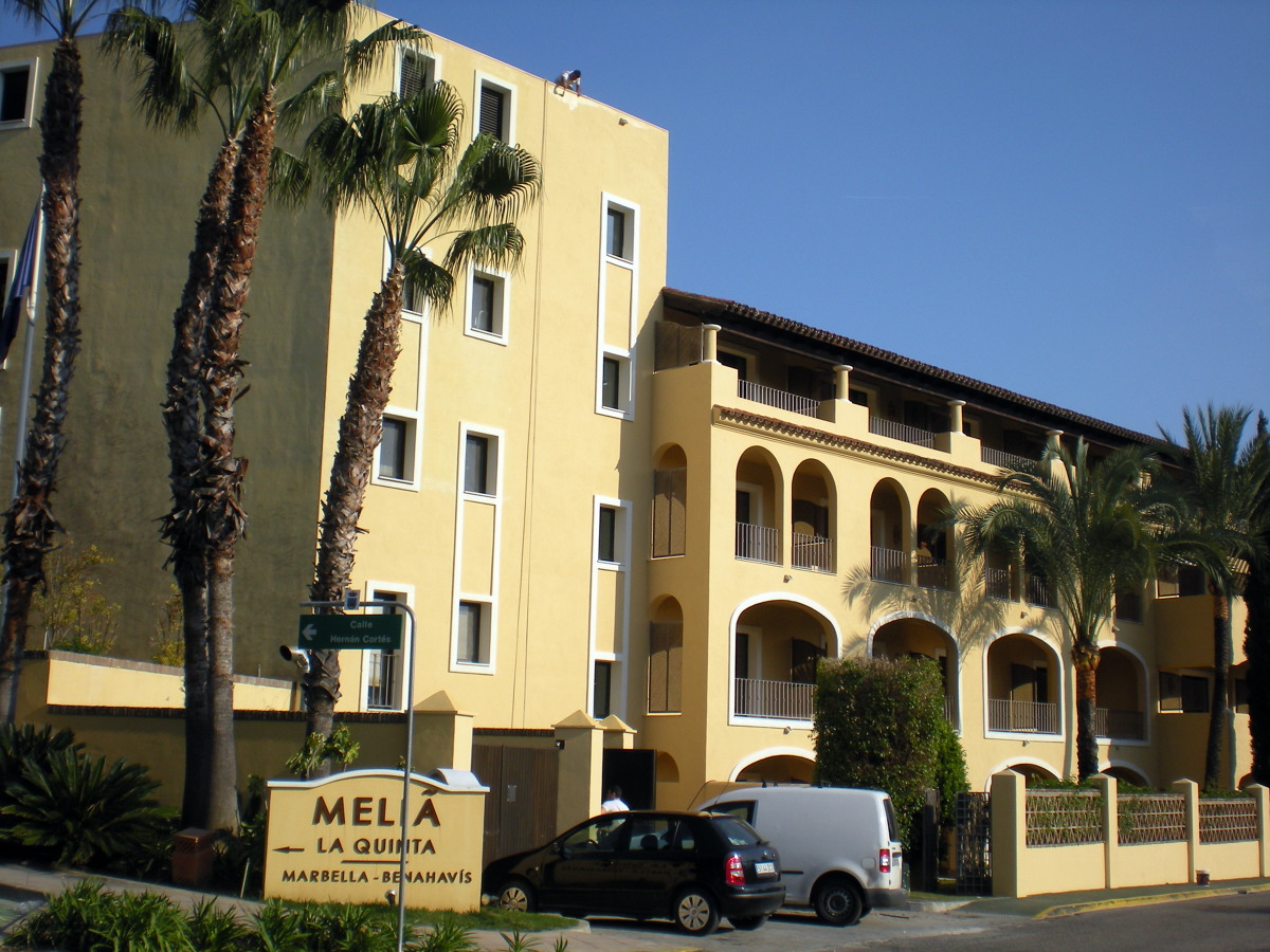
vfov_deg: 32.9
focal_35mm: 44
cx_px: 635
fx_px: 1614
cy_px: 476
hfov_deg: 42.9
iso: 64
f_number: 4.9
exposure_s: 1/641
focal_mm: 7.4
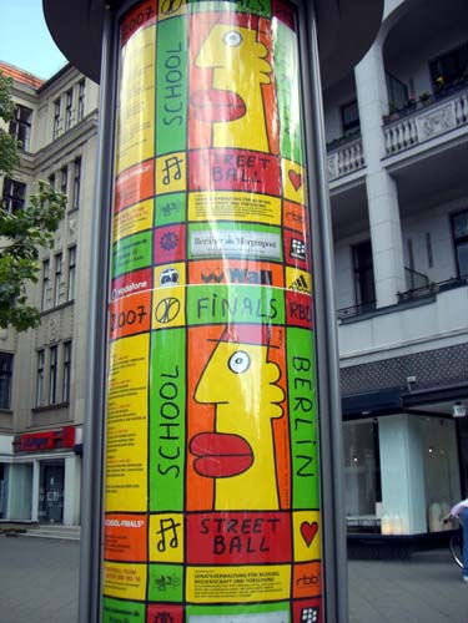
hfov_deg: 37.7
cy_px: 312
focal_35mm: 38
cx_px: 234
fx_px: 685
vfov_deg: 49.0
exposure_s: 1/400
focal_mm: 6.2
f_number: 2.7
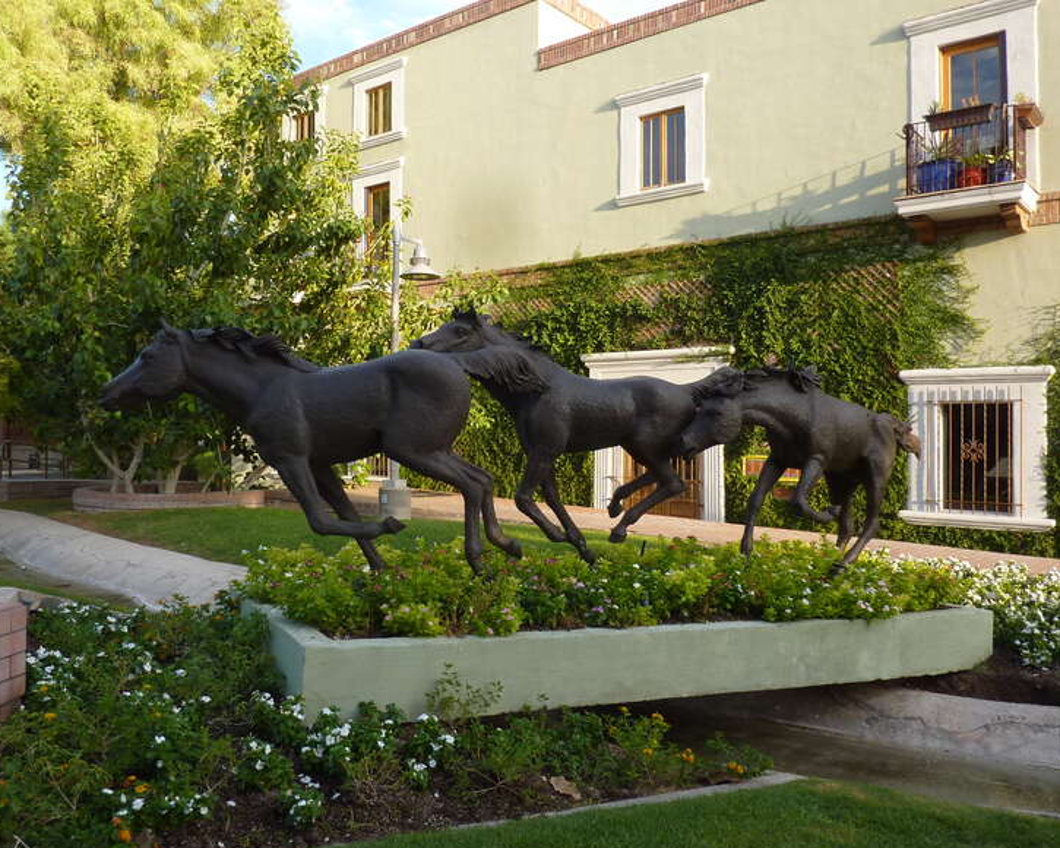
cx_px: 493
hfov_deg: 62.1
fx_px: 878
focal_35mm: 28
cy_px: 415
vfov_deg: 51.5
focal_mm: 4.1
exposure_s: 1/125
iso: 100
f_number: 4
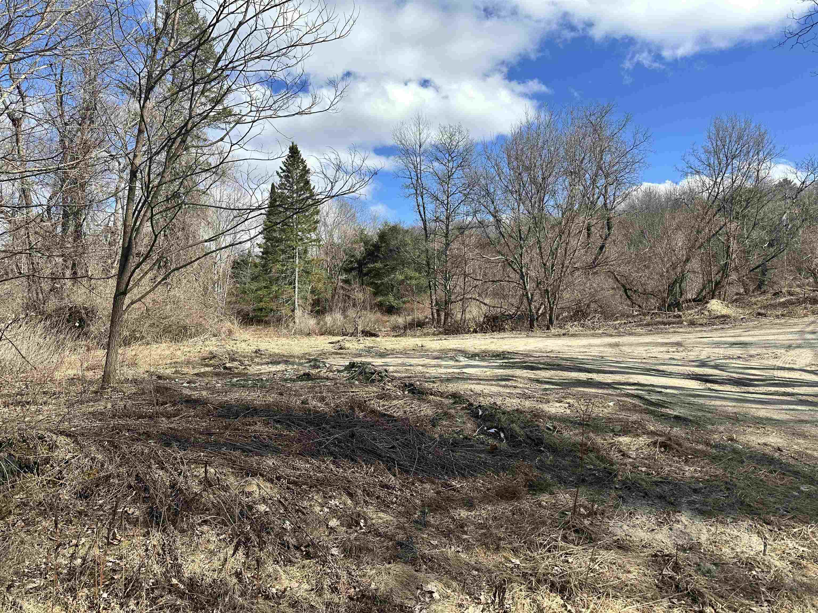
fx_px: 567
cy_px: 306
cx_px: 409
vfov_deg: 56.8
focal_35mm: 24
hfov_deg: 71.6
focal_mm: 6.86
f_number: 1.78
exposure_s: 1/2882
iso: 80
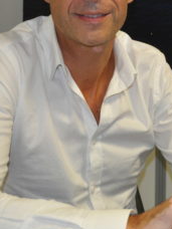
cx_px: 168
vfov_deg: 17.8
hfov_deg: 13.3
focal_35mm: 110
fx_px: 729
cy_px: 79
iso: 800
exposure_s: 1/60
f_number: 4
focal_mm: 28
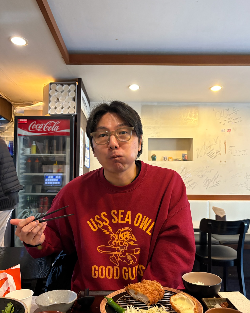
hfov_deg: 51.5
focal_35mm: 28
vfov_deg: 62.1
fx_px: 259
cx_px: 128
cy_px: 168
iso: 400
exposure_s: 1/60
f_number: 1.6
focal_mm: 5.96
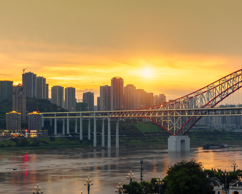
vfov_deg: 23.1
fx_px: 473
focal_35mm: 66
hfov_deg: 28.7
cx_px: 111
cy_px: 96
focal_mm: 58
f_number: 11
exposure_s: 1/5
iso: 64
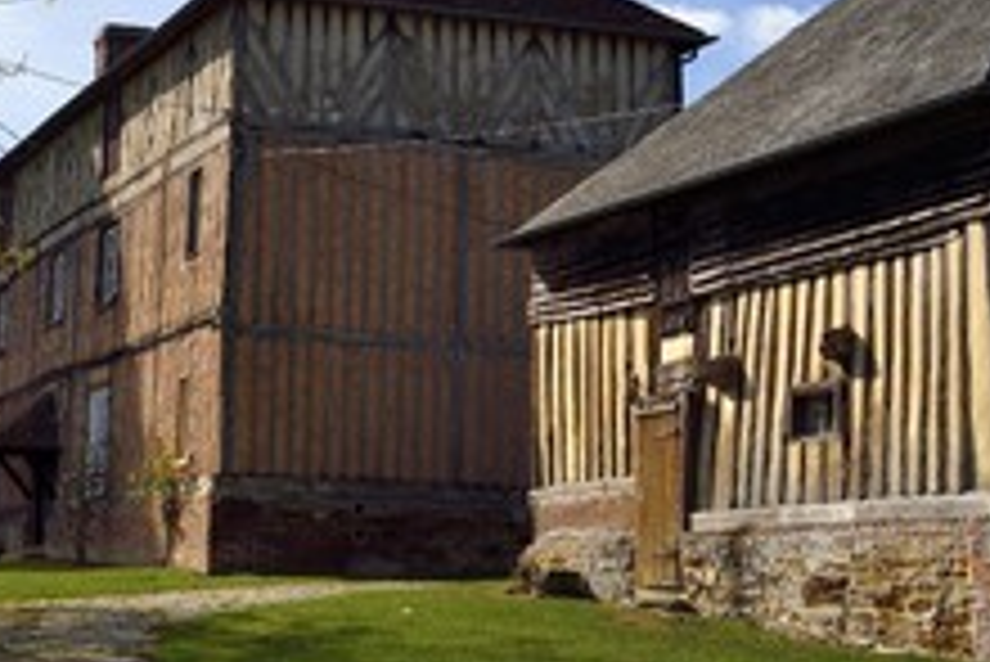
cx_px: 153
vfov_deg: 15.9
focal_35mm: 86
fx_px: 2366
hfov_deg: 23.2
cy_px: 234
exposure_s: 1/250
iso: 200
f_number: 14
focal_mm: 45
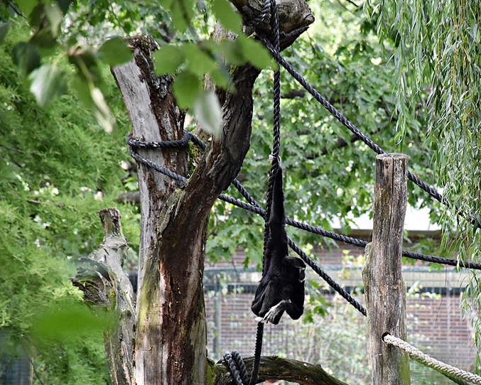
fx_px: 4243
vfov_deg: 5.2
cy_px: 242
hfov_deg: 6.5
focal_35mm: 298
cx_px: 352
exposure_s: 1/500
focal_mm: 140
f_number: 5.6
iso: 1400
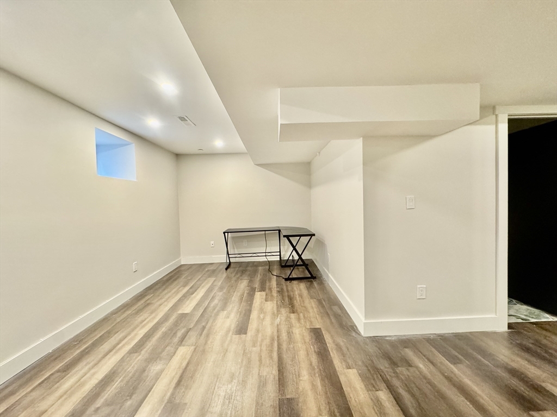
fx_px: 225
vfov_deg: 85.7
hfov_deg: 102.1
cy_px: 208
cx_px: 278
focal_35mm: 14
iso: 320
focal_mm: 2.22
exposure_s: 1/60
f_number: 2.2
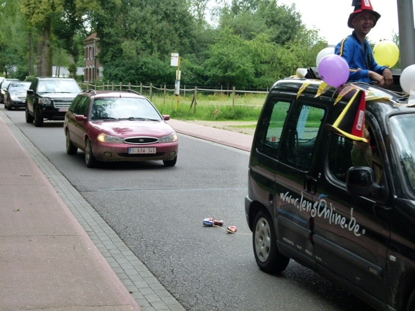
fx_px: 767
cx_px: 208
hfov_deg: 30.3
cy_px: 156
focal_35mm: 64
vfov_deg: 22.9
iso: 200
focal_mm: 11.6
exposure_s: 1/250
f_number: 4
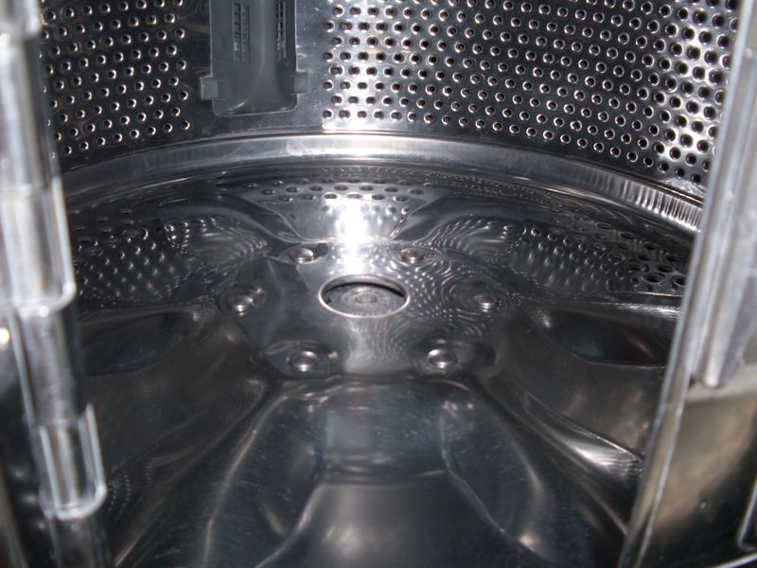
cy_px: 284
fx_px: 831
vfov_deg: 37.7
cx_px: 378
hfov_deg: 49.0
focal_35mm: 38
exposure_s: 1/45
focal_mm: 6.3
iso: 100
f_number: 2.8
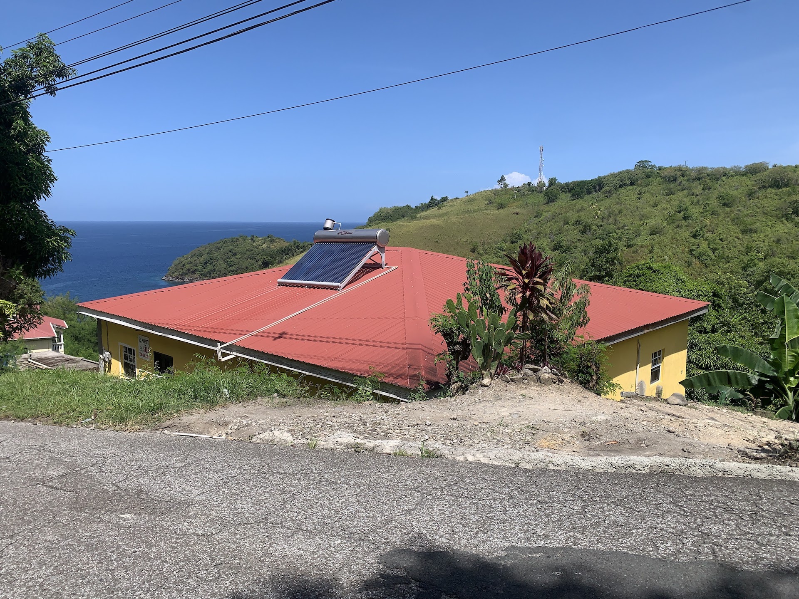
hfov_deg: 67.3
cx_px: 400
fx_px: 600
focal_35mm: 26
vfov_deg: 53.1
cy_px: 300
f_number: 1.8
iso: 25
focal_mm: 4.25
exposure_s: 1/2481
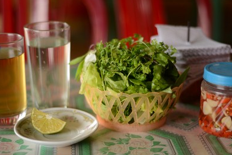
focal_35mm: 64
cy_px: 93
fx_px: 413
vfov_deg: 21.2
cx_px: 117
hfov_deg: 31.4
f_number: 1.8
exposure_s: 1/400
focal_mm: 50
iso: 200
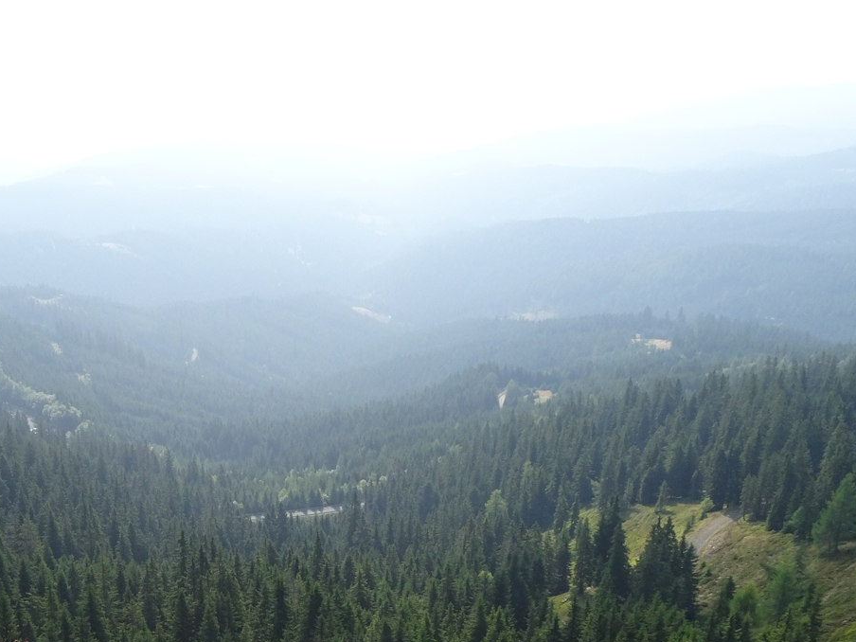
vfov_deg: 27.3
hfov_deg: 36.9
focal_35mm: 51
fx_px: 1261
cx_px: 259
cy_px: 608
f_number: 3.5
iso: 80
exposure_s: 1/640
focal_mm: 4.1
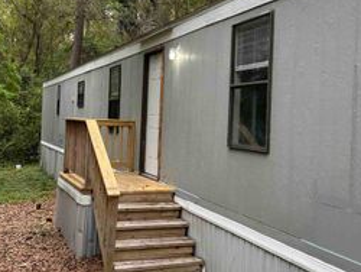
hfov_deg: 39.5
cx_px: 206
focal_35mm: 48
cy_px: 115
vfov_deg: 30.3
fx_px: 501
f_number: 1.78
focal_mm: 6.86
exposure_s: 1/121
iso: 64
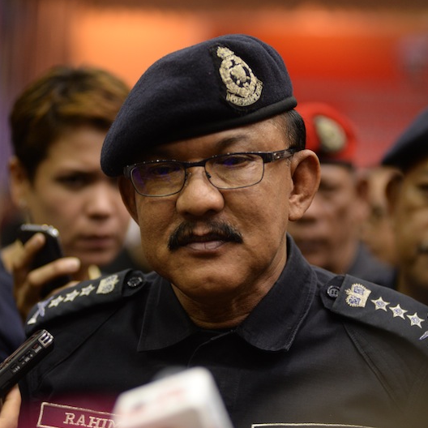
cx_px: 232
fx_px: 1441
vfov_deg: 16.9
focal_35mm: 103
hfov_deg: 16.9
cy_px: 214
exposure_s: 1/125
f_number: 2.8
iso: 1250
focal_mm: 80
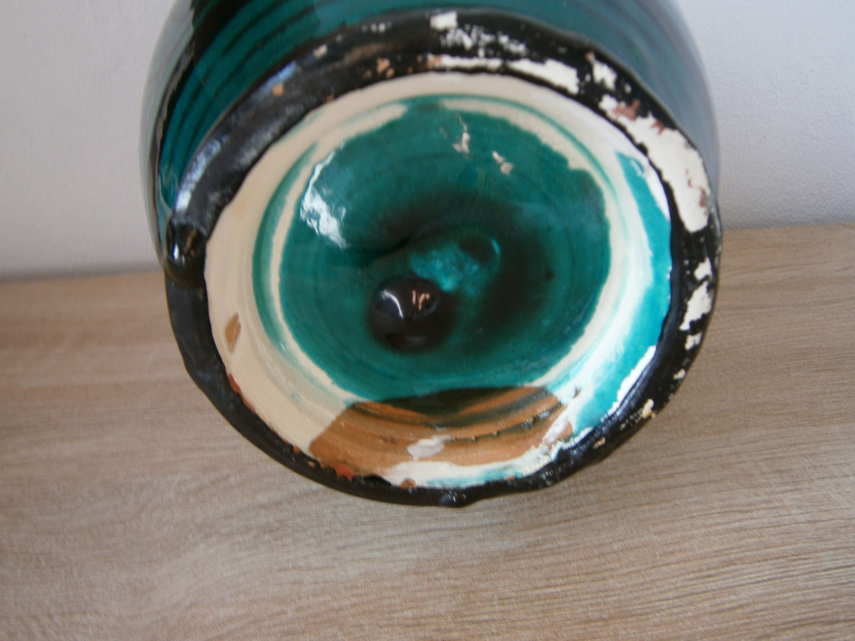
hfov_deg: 65.3
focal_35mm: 27
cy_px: 321
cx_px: 432
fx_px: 667
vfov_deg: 51.4
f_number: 2.8
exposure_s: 1/50
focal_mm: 4.7
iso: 80
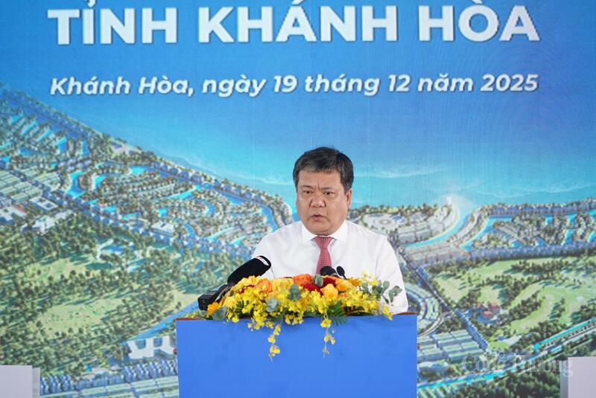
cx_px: 298
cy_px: 199
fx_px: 2602
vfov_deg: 8.8
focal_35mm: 157
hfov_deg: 13.1
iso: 320
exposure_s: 1/200
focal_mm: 105
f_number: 4.5
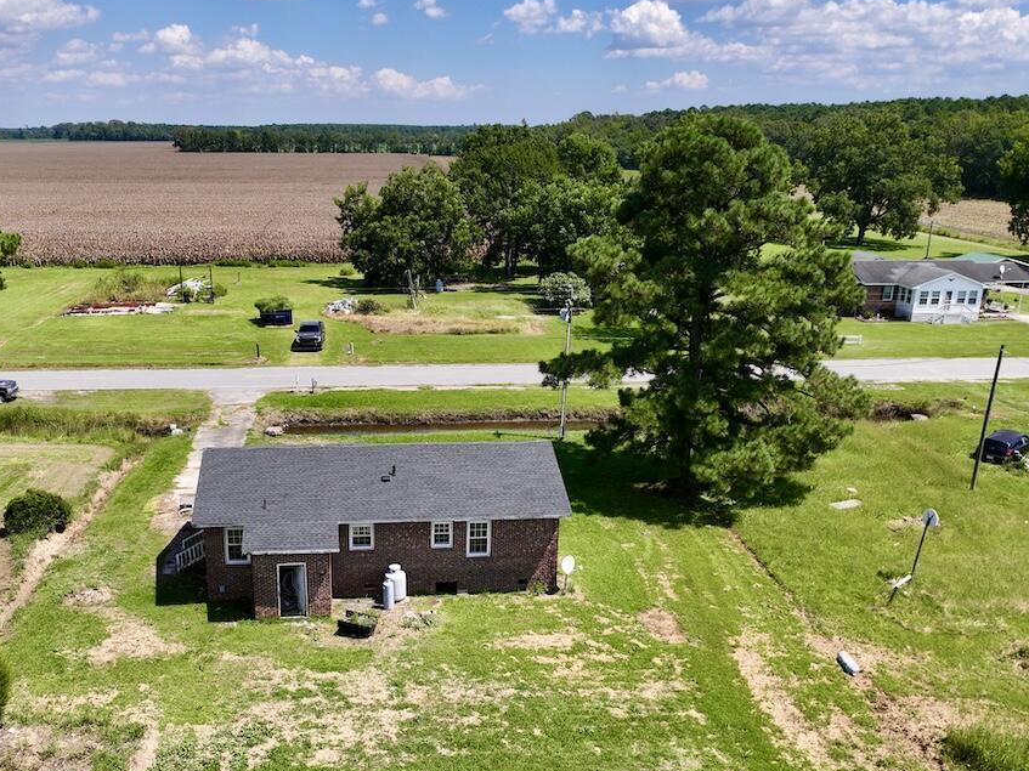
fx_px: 1011
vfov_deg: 41.4
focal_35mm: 34
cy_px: 498
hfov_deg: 53.7
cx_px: 426
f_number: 2.8
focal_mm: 12.29
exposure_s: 1/160
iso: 110
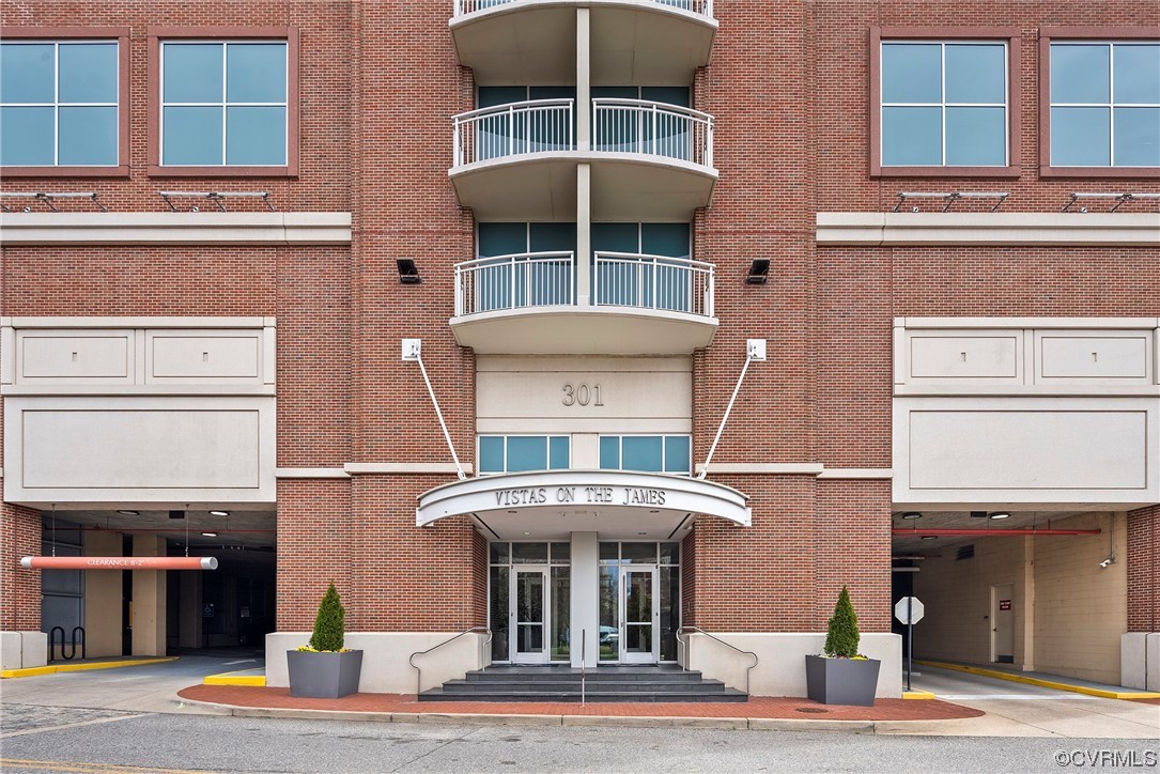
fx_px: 548
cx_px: 580
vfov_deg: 70.5
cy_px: 387
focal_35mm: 17
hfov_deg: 93.3
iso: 800
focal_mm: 17
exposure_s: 1/125
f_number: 11
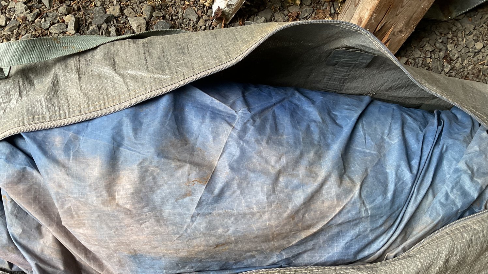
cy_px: 185
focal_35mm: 32
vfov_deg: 36.3
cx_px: 242
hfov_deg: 61.0
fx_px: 414
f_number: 1.8
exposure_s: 1/120
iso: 50
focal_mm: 3
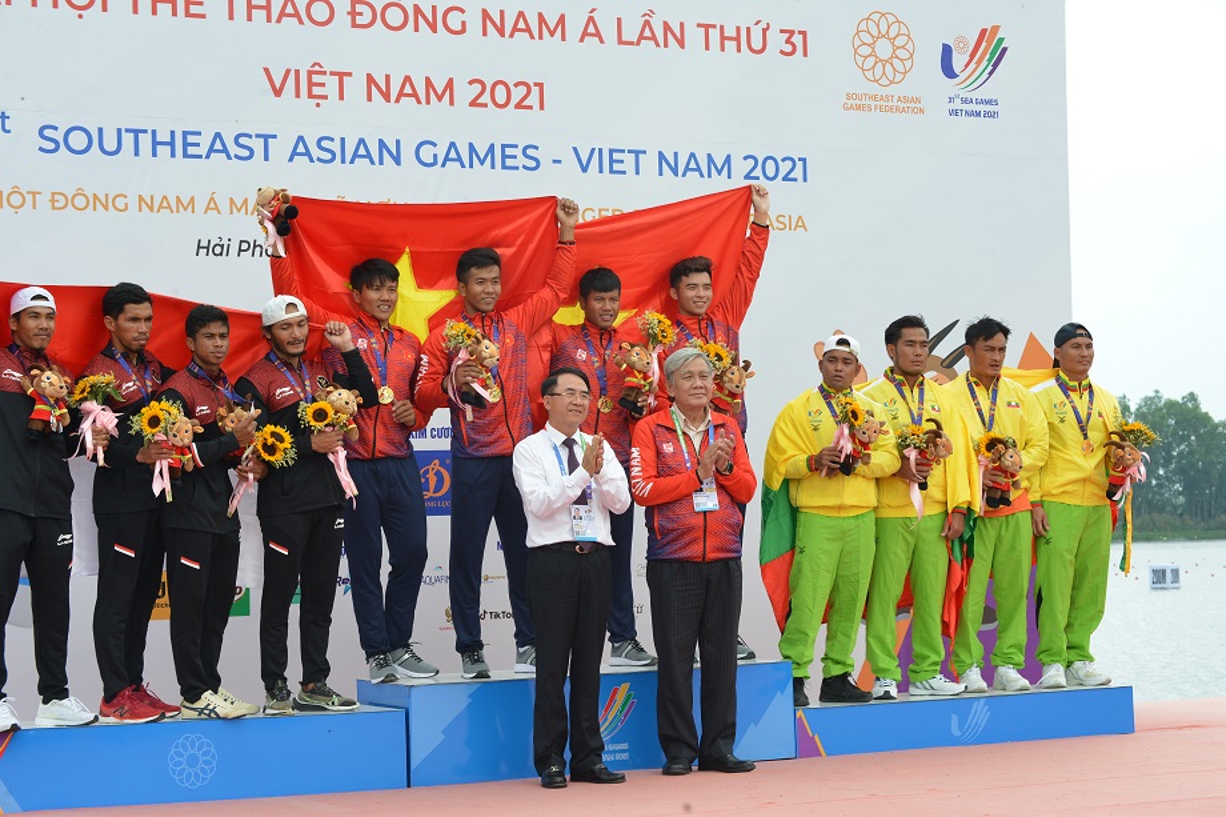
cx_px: 613
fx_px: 2724
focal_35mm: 80
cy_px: 408
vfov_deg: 17.1
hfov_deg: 25.4
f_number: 10
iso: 1000
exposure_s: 1/400
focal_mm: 80
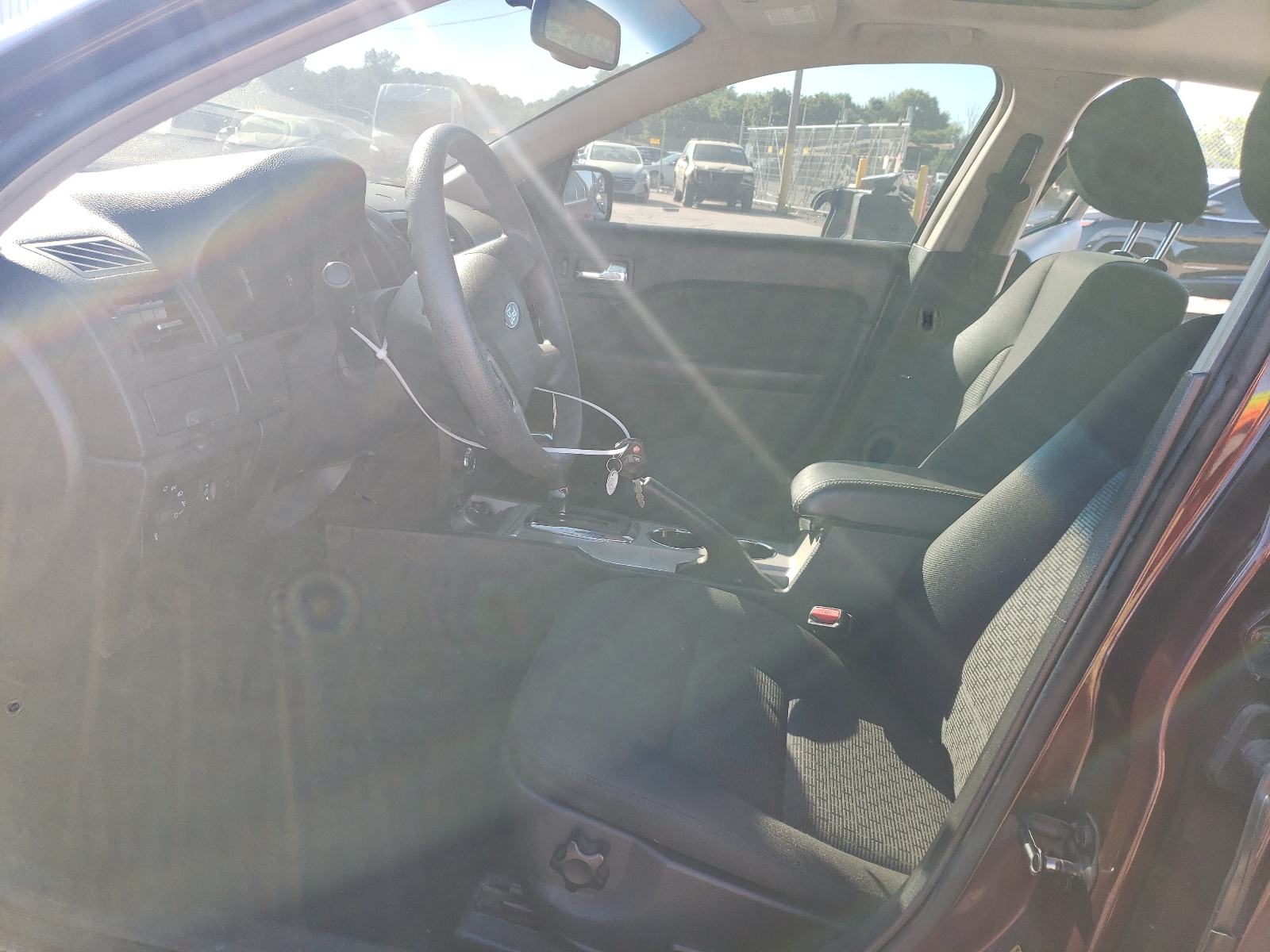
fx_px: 954
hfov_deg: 67.3
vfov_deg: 53.1
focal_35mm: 26
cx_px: 635
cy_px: 476
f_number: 1.5
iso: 50
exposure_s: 1/244
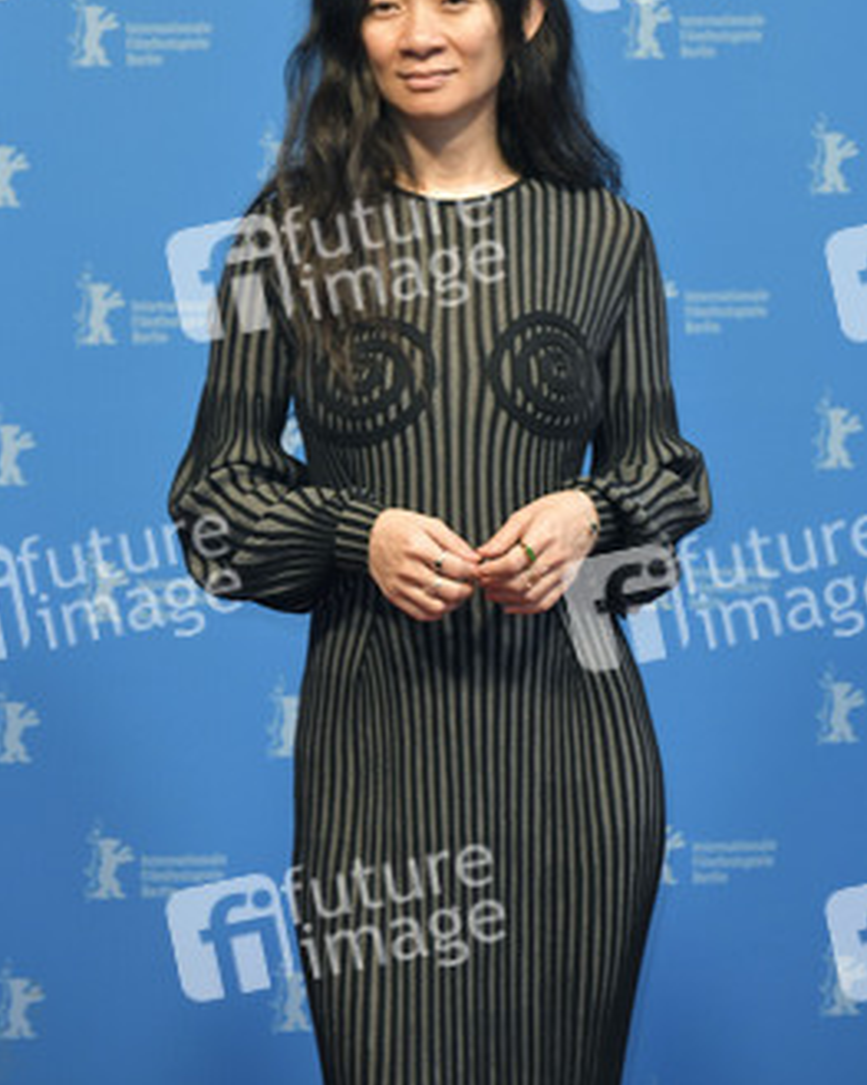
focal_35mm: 205
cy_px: 429
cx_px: 432
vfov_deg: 9.4
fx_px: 6578
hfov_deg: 7.5
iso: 2000
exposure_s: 1/160
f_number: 5.6
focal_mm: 180
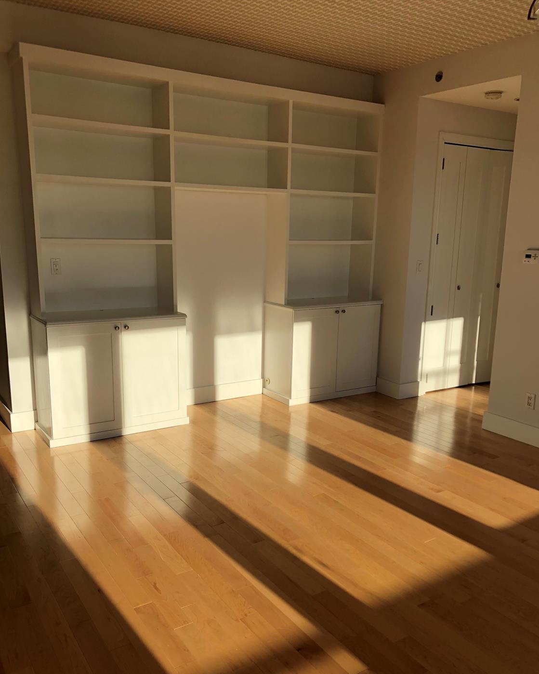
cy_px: 369
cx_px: 270
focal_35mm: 30
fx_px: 598
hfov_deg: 48.5
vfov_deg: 58.7
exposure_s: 1/1033
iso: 20
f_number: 1.8
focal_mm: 3.99
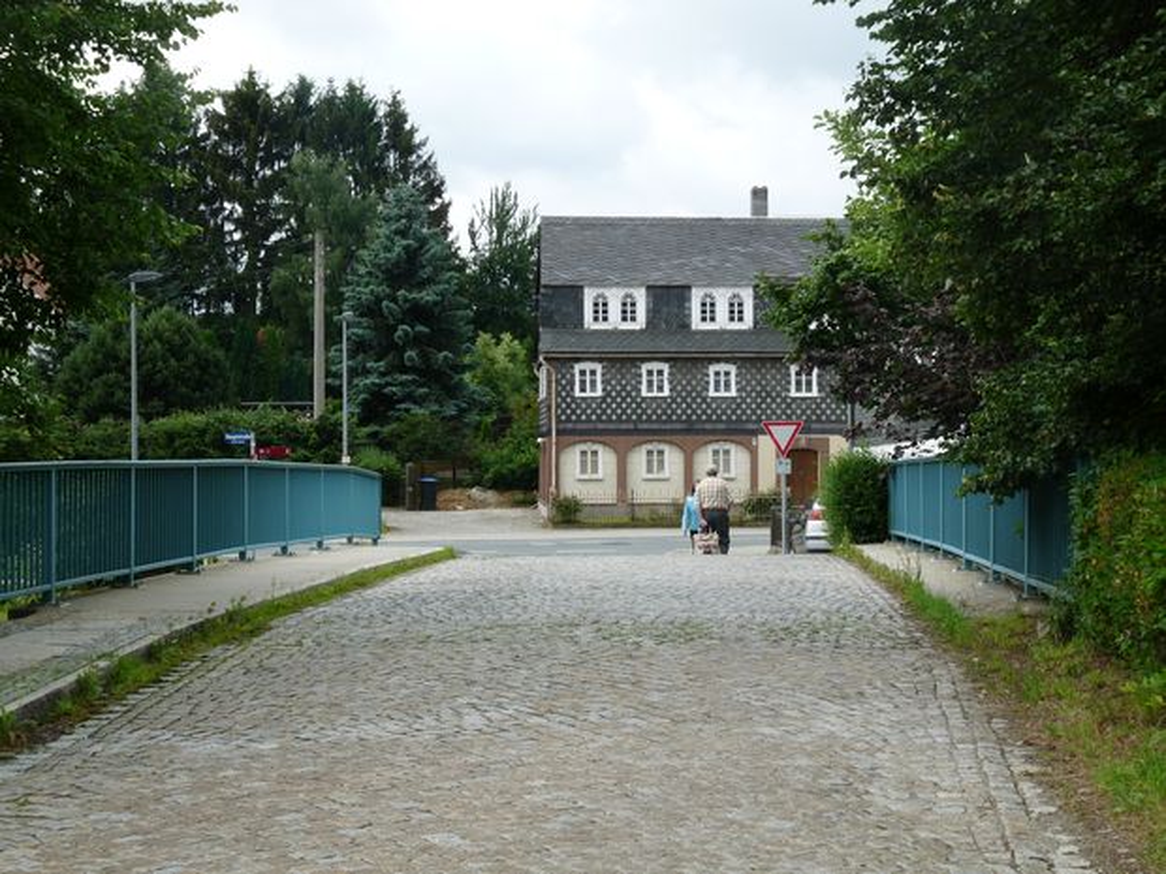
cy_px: 437
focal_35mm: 72
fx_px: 2425
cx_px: 583
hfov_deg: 27.0
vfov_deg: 20.4
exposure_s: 1/200
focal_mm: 12.8
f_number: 5.6
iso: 100
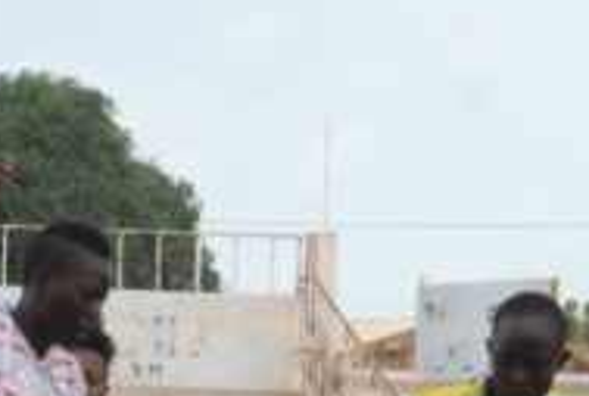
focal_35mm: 517
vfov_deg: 2.7
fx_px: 8479
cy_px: 616
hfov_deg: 4.0
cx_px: 100
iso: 1600
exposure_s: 1/1250
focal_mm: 85
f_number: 9
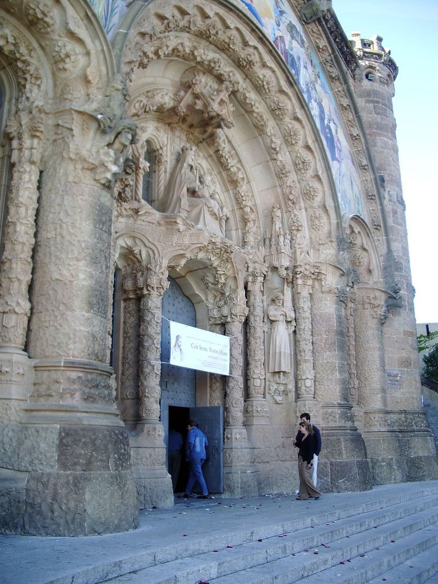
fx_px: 590
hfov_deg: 40.7
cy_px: 292
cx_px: 219
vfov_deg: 52.6
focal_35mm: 35
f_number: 2.6
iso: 50
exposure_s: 1/100
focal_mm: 5.8
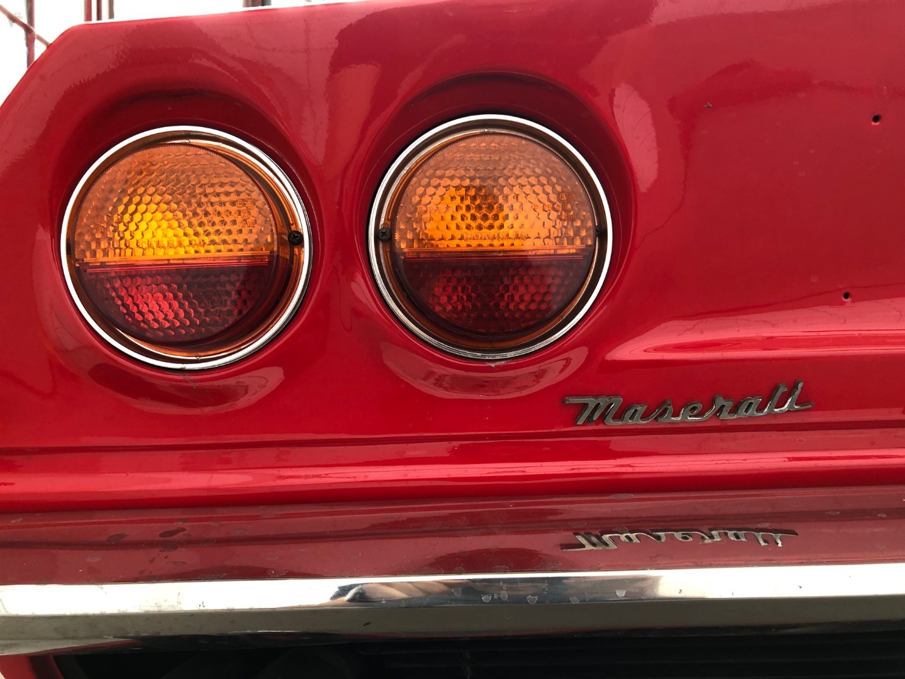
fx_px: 732
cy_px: 340
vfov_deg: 49.7
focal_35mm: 28
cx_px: 452
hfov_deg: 63.4
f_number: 1.8
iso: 32
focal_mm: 3.99
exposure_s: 1/24
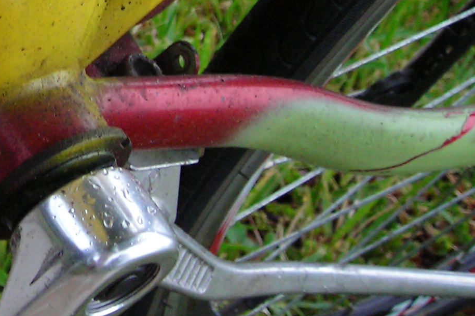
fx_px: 1478
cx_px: -106
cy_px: -136
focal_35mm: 112
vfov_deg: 11.8
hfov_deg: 17.4
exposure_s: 1/30
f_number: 3.2
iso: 200
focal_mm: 6.3
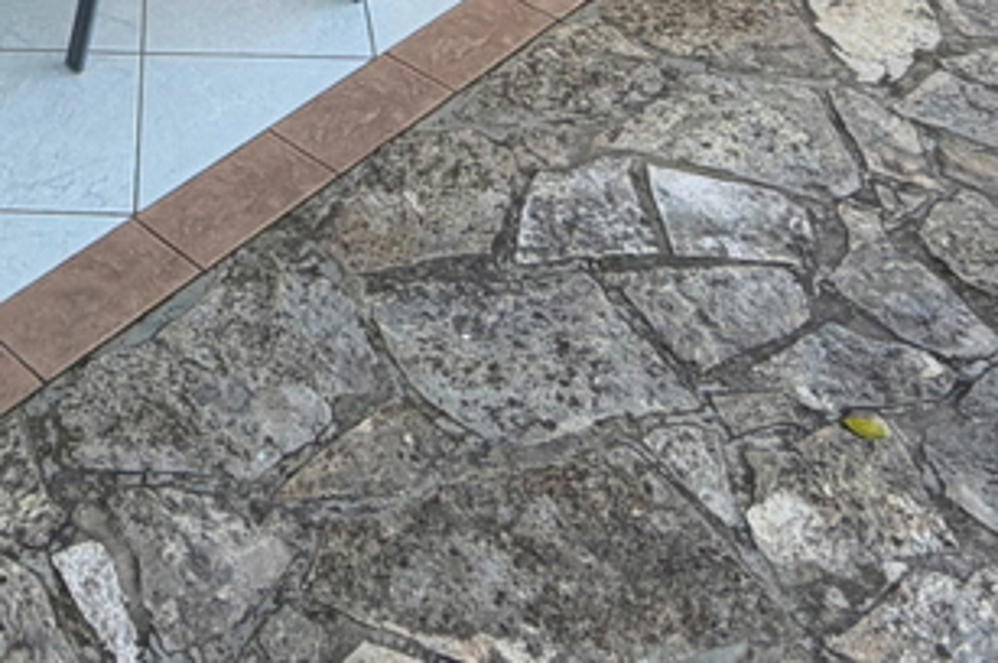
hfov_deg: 33.2
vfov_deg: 21.4
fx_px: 1578
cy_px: -208
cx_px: 88
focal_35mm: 57
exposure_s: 1/152
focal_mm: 2.22
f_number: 2.2
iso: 40
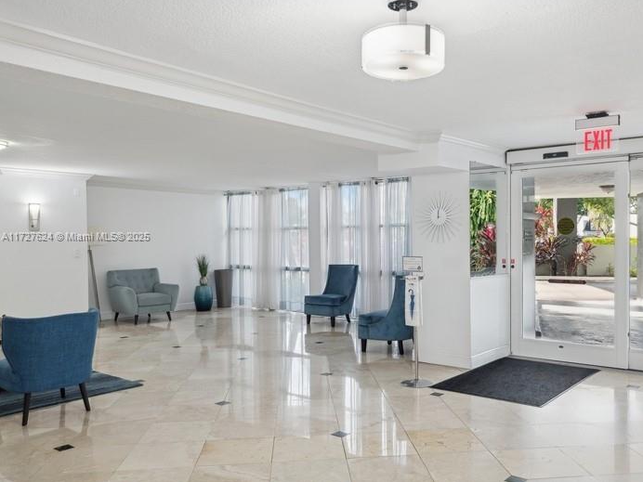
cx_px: 371
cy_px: 237
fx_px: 557
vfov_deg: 46.8
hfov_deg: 59.7
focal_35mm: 30
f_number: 10
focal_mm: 27
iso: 200
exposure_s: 1/8
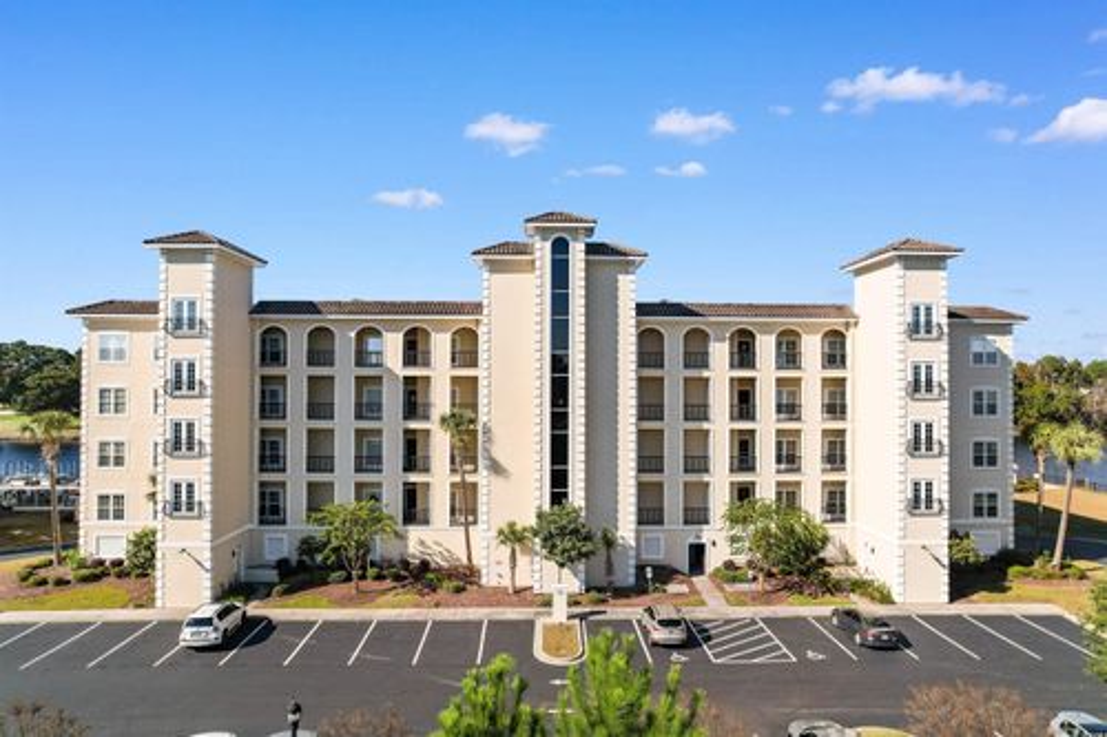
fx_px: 676
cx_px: 554
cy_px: 368
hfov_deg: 78.6
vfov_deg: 57.2
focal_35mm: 22
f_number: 2.8
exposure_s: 1/500
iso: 150
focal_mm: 8.38
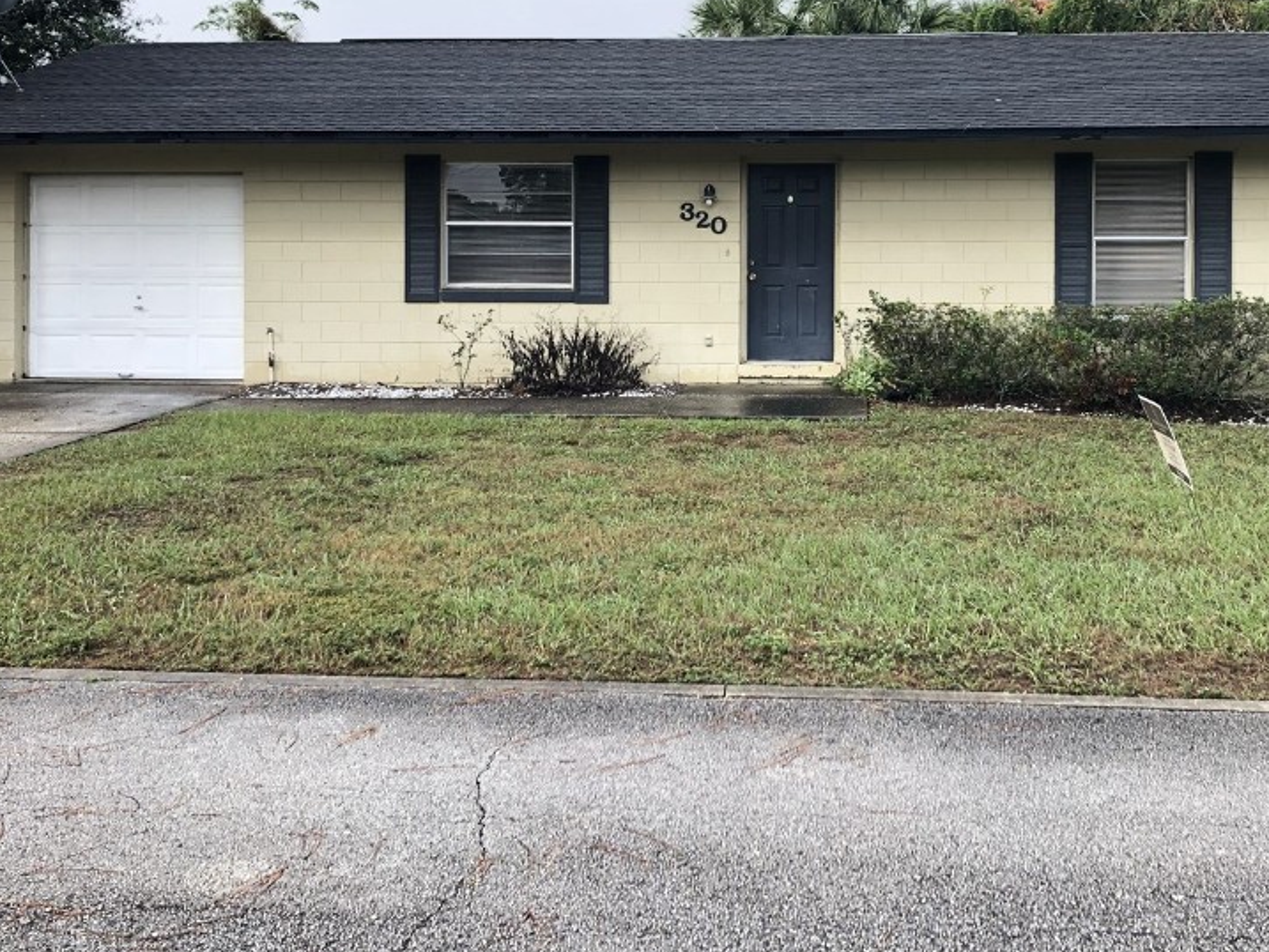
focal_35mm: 40
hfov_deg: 46.6
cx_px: 733
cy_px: 292
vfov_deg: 35.5
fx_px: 1467
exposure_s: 1/501
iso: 20
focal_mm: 3.99
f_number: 1.8
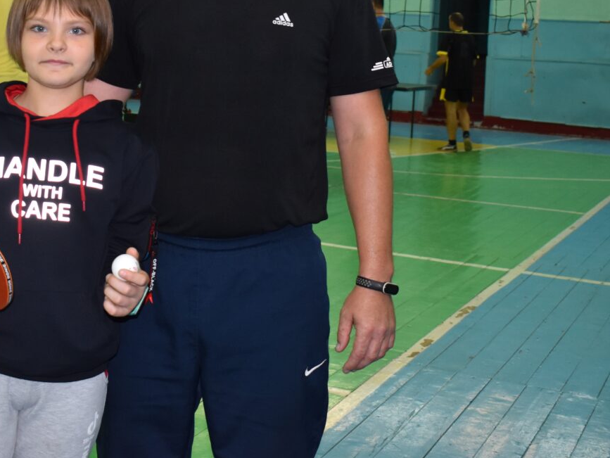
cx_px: 182
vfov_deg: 22.8
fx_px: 1126
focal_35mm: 64
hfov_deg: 30.0
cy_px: 110
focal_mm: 25
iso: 800
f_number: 5
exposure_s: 1/100
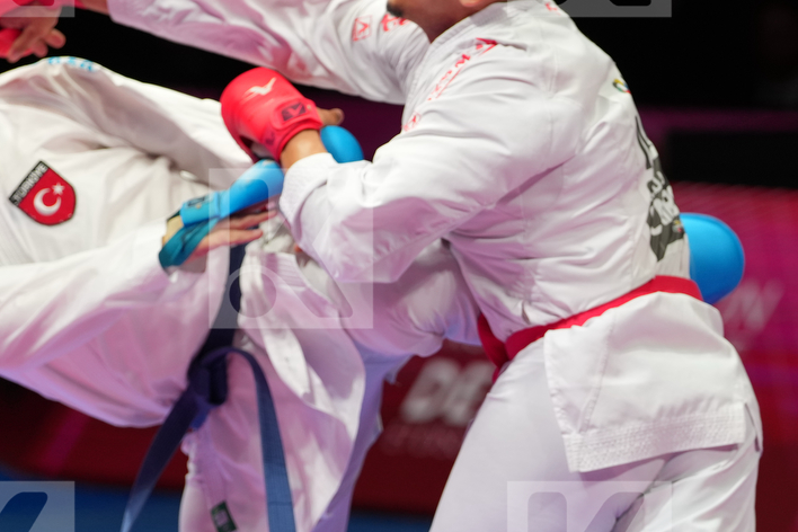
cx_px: 589
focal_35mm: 357
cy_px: 249
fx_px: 7913
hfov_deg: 5.8
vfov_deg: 3.9
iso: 640
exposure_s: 1/1000
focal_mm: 158
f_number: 2.8
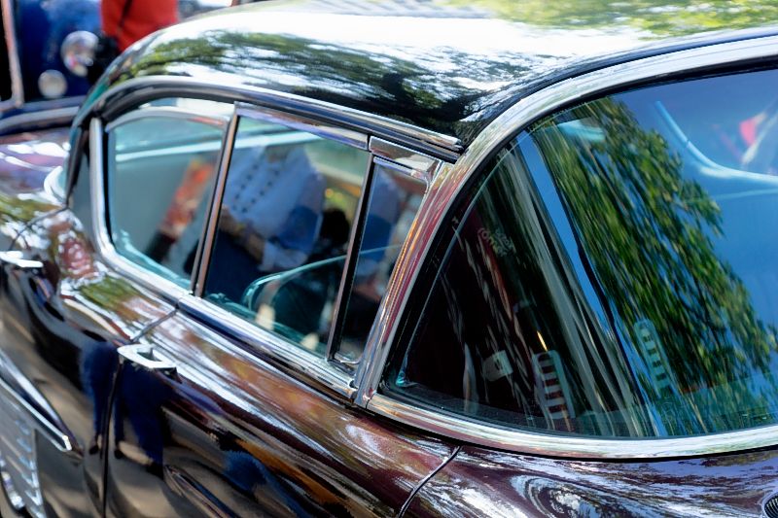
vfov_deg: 18.2
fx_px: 1620
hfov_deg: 27.0
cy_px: 259
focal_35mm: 75
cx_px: 389
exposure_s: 1/200
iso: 250
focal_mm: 50
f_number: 4
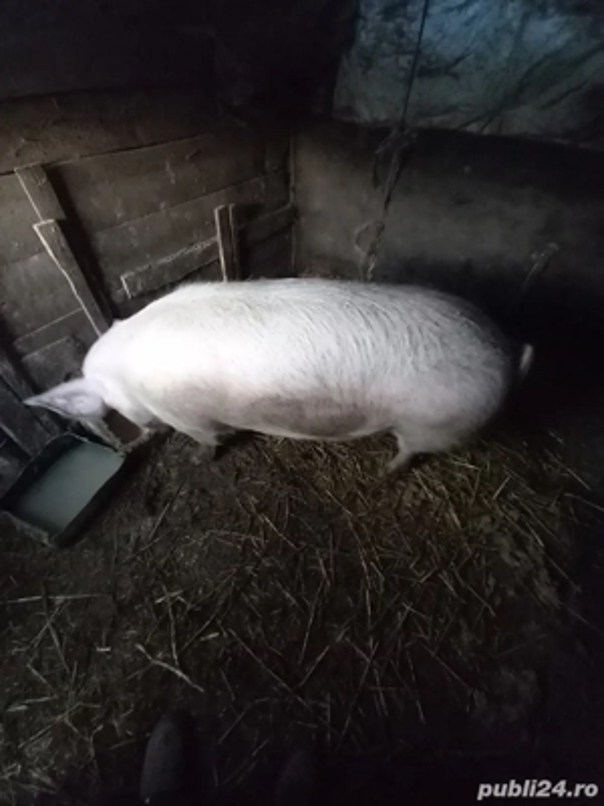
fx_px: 302
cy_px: 403
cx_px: 302
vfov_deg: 106.2
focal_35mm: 13
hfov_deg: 89.9
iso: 500
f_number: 2.2
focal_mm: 1.13
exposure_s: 1/14.3
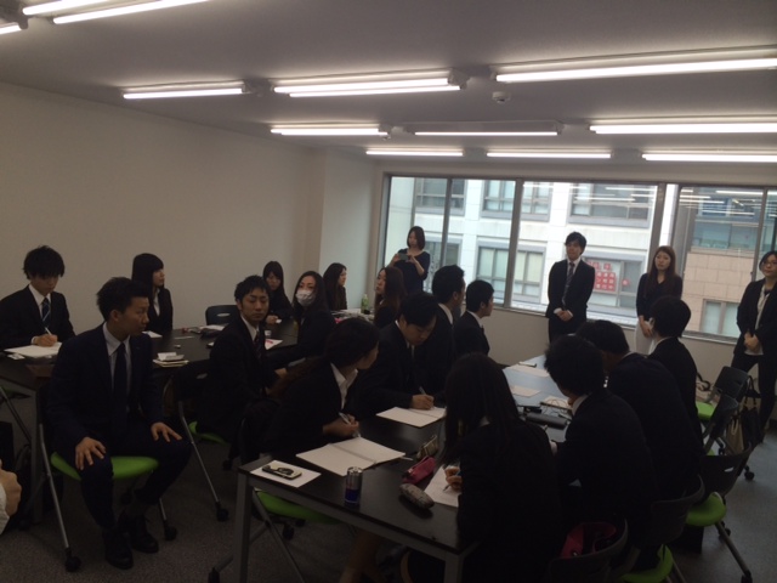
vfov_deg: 46.8
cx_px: 388
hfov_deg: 60.0
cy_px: 292
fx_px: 673
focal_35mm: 30
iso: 50
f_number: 2.2
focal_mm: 4.12
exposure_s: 1/120
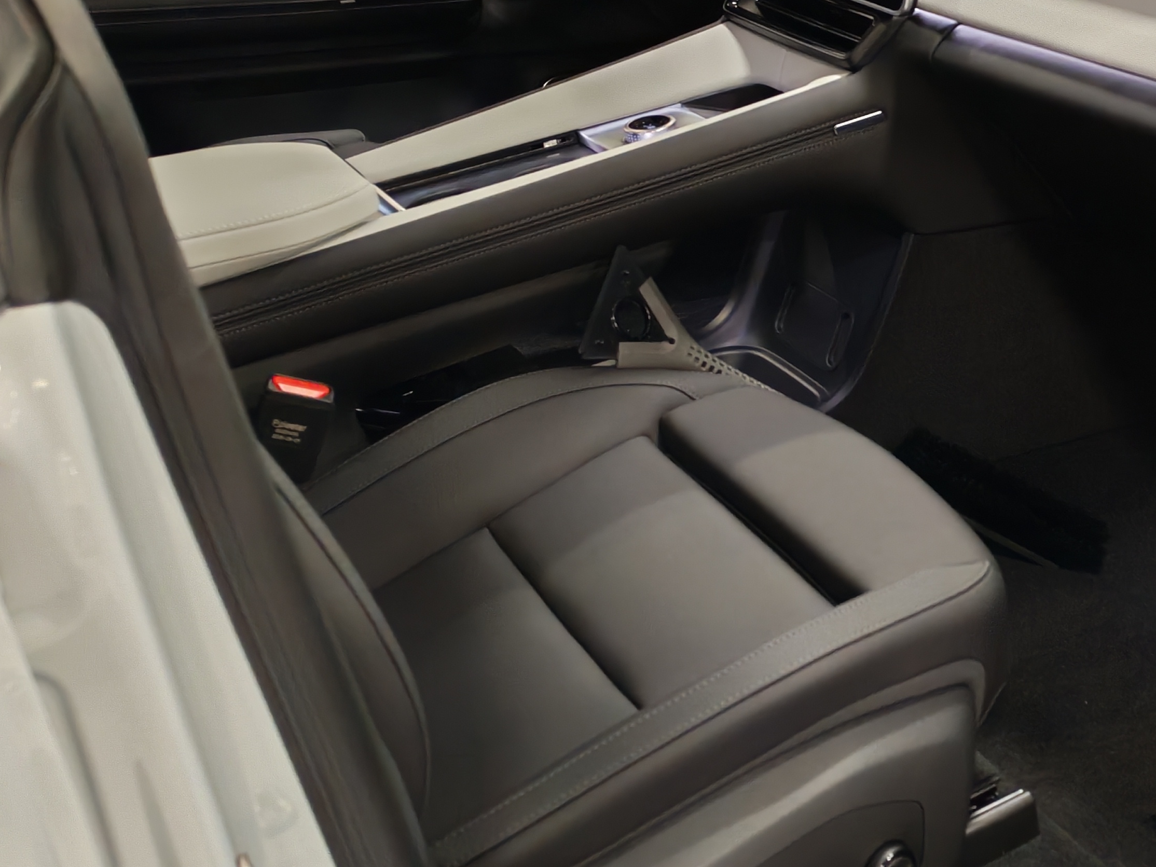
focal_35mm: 57
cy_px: 334
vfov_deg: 25.6
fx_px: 1904
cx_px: 958
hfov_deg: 32.7
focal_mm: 6.12
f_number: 1.9
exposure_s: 1/100
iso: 1103
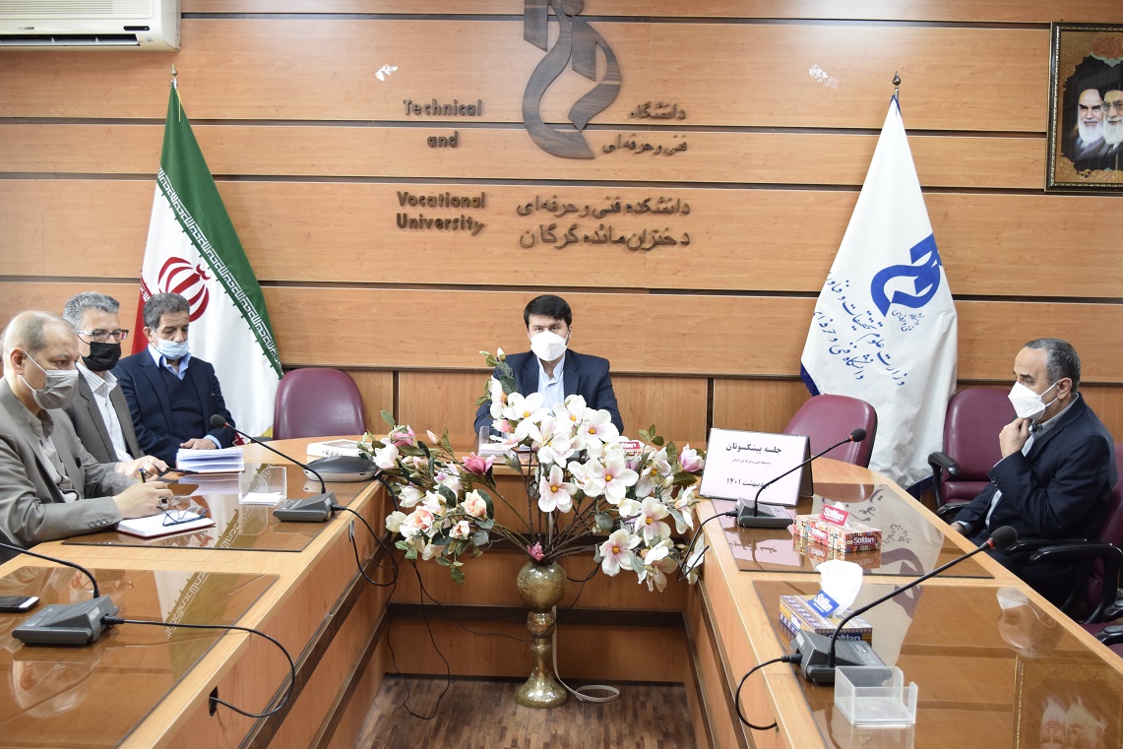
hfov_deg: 48.5
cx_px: 550
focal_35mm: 40
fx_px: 1248
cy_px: 374
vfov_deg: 33.4
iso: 1250
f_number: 4
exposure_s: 1/60
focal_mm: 26
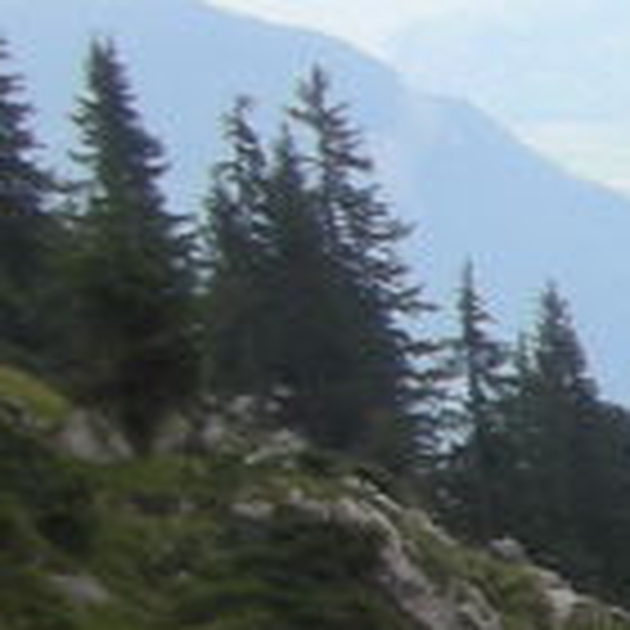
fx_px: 4674
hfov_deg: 6.7
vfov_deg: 7.7
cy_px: 684
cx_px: 2160
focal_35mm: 227
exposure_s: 1/346
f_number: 3
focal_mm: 5.8
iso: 50
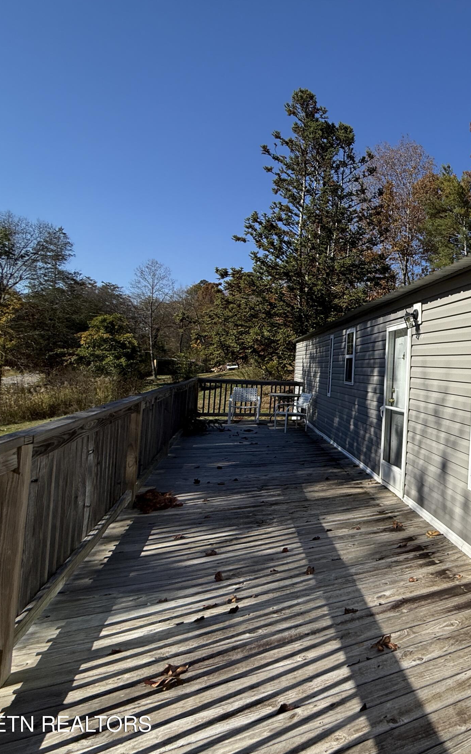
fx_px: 411
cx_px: 498
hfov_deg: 46.7
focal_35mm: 20
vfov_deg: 85.1
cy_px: 378
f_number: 2.2
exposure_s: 1/3125
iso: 50
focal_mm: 2.22
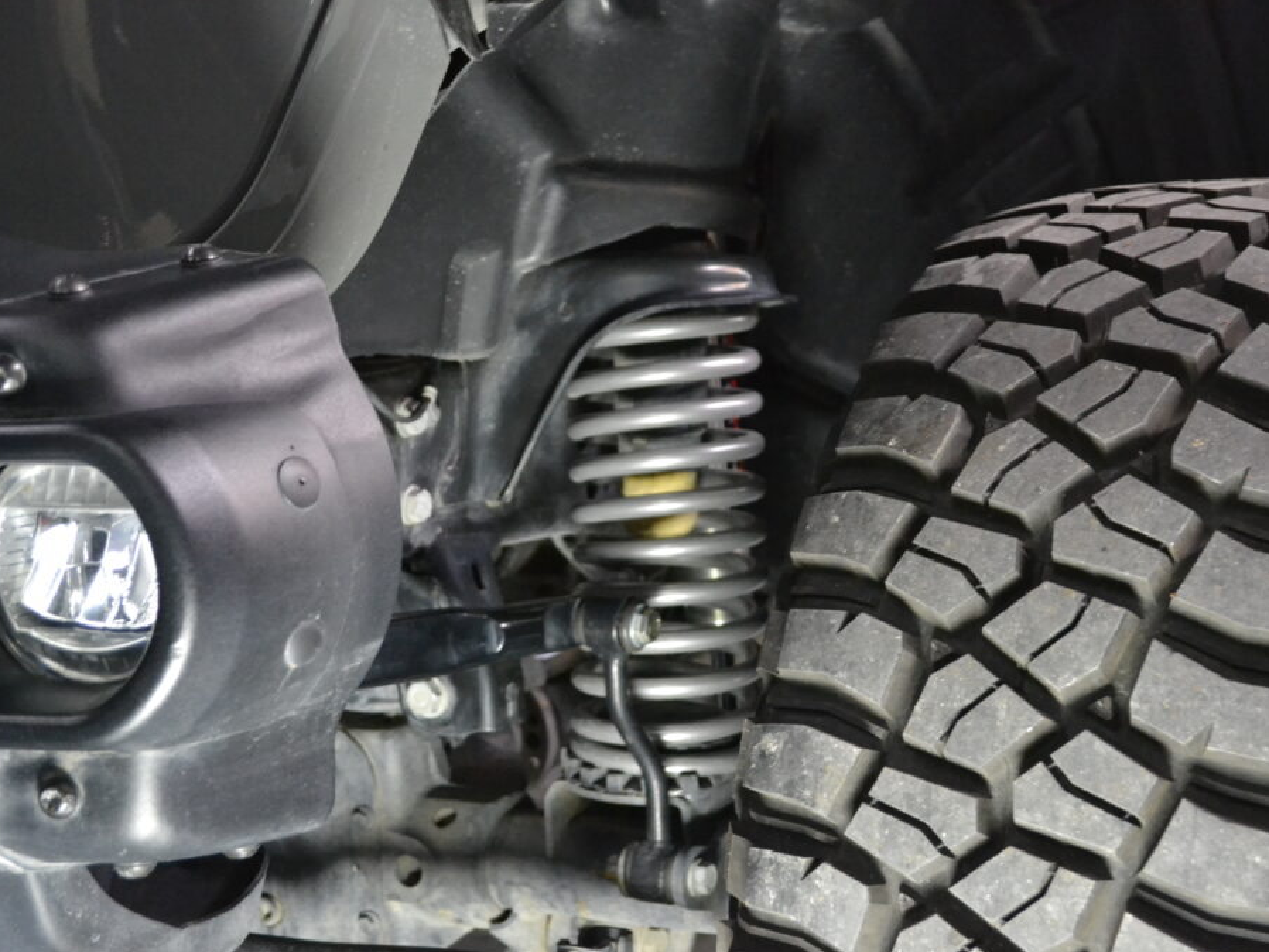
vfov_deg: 25.4
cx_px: 711
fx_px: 2110
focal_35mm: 58
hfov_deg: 33.4
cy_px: 480
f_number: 5
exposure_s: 1/30
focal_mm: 35
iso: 3200
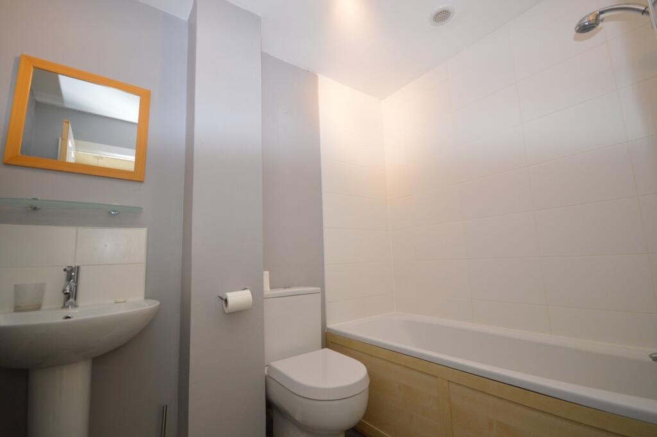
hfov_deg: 100.4
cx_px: 328
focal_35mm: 15
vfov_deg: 77.2
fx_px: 274
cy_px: 218
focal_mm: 10
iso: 720
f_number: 4
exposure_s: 1/60
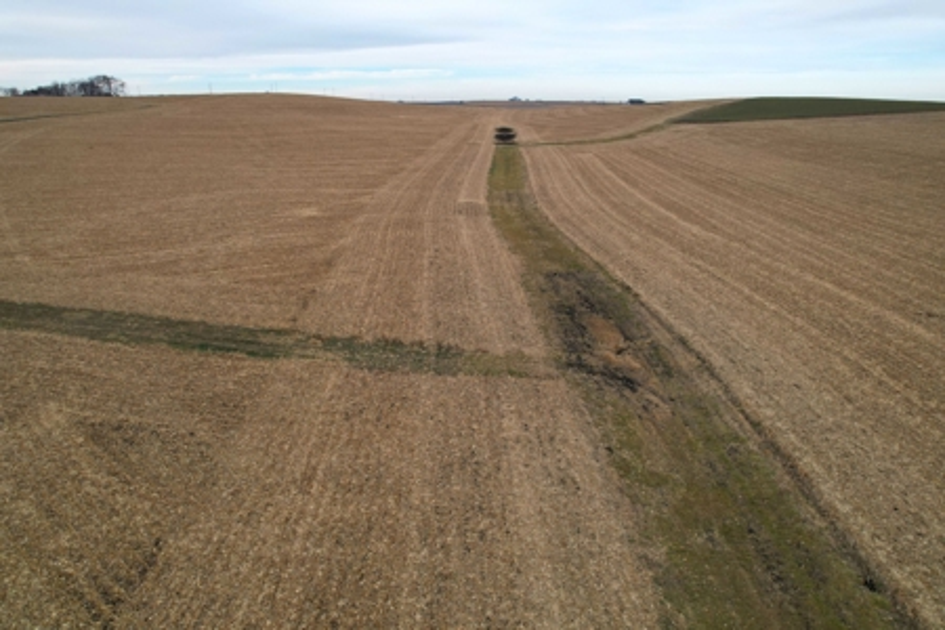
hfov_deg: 78.6
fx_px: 577
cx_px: 472
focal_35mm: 22
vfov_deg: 57.2
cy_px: 315
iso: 140
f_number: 2.8
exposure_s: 1/1000
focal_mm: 8.38
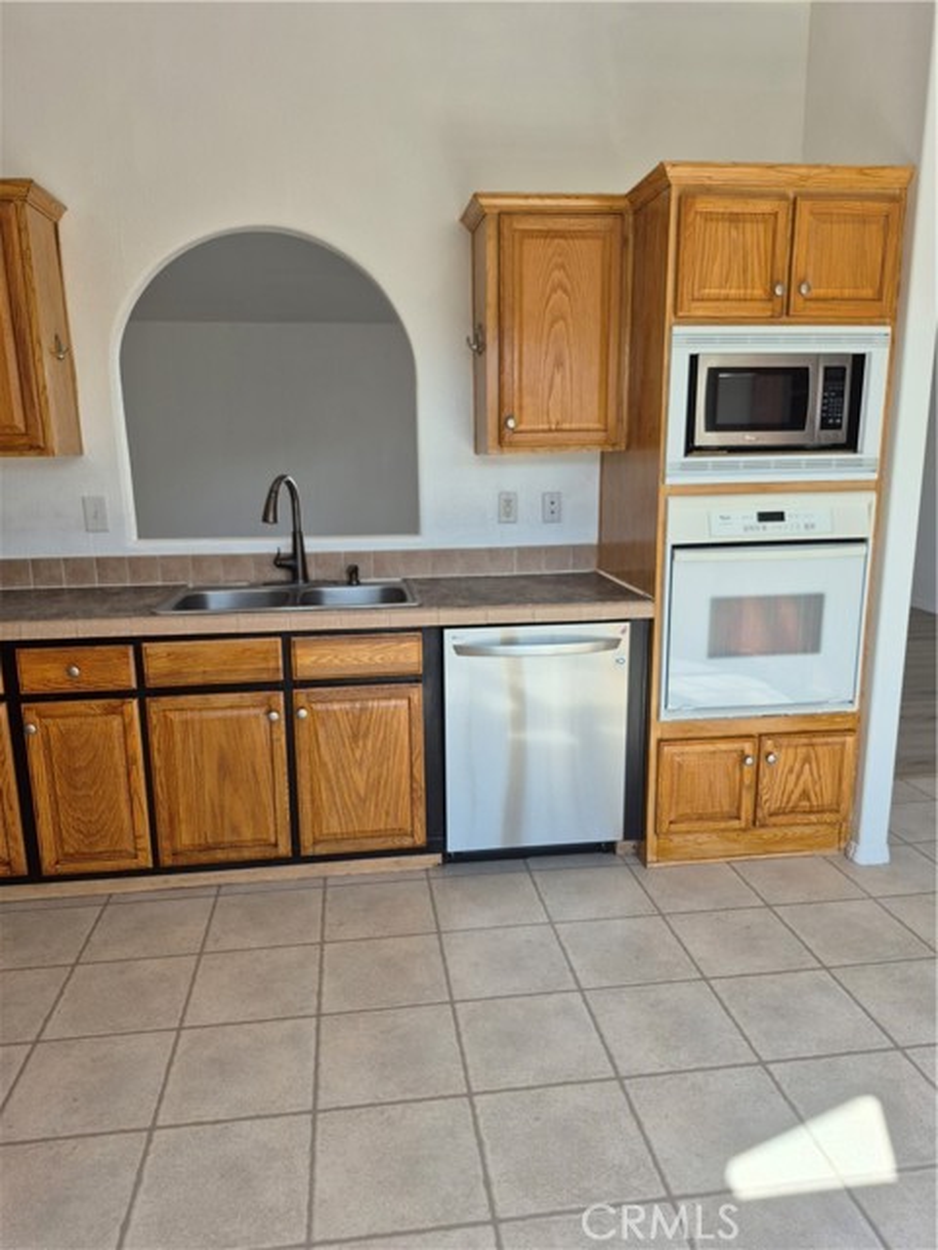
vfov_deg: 73.9
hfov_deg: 58.9
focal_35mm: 23
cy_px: 625
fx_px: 831
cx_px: 469
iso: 25
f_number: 1.8
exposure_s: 1/153
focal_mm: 5.4
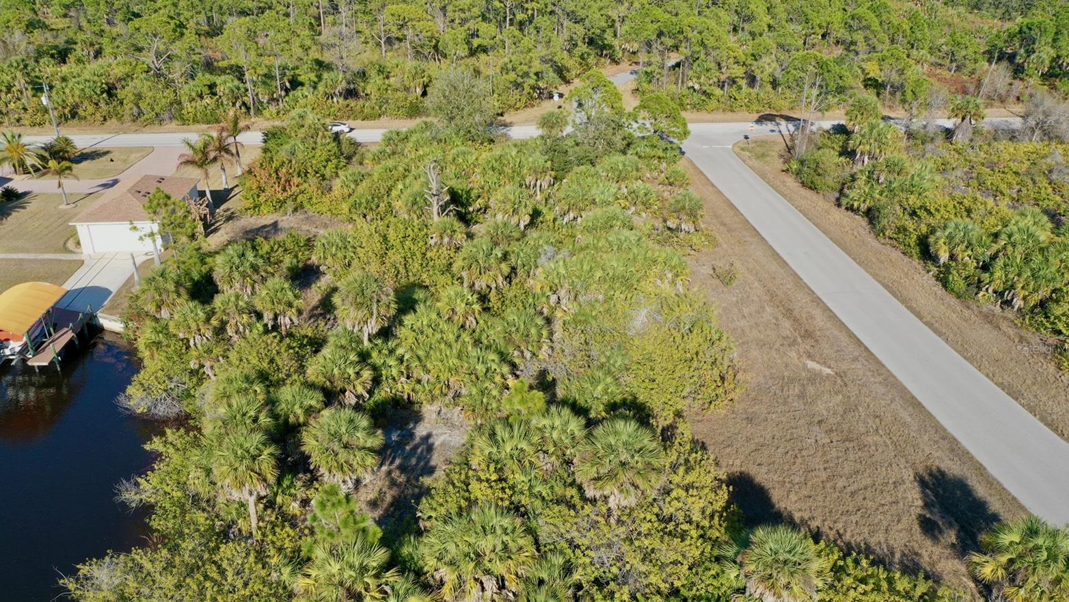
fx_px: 850
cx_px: 536
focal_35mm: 30
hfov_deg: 64.3
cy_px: 348
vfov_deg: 38.9
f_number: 5.6
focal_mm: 10.26
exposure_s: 1/320
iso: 100
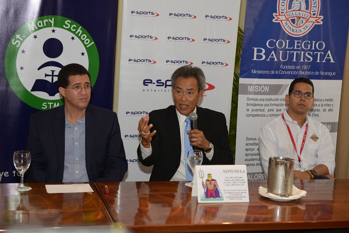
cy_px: 116
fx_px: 679
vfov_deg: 19.5
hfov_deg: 28.8
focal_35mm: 70
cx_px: 174
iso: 400
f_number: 3.5
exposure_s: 1/80
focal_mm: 70
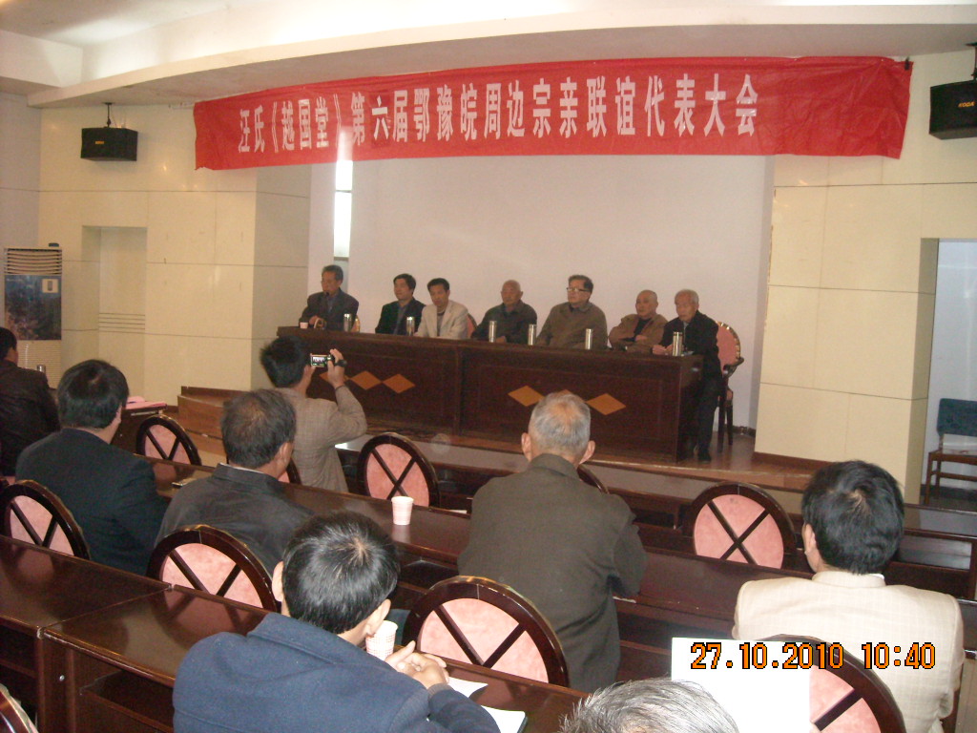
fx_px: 988
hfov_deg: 52.6
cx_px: 488
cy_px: 366
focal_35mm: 35
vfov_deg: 40.7
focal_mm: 5.7
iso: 616
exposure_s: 1/60
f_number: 2.8
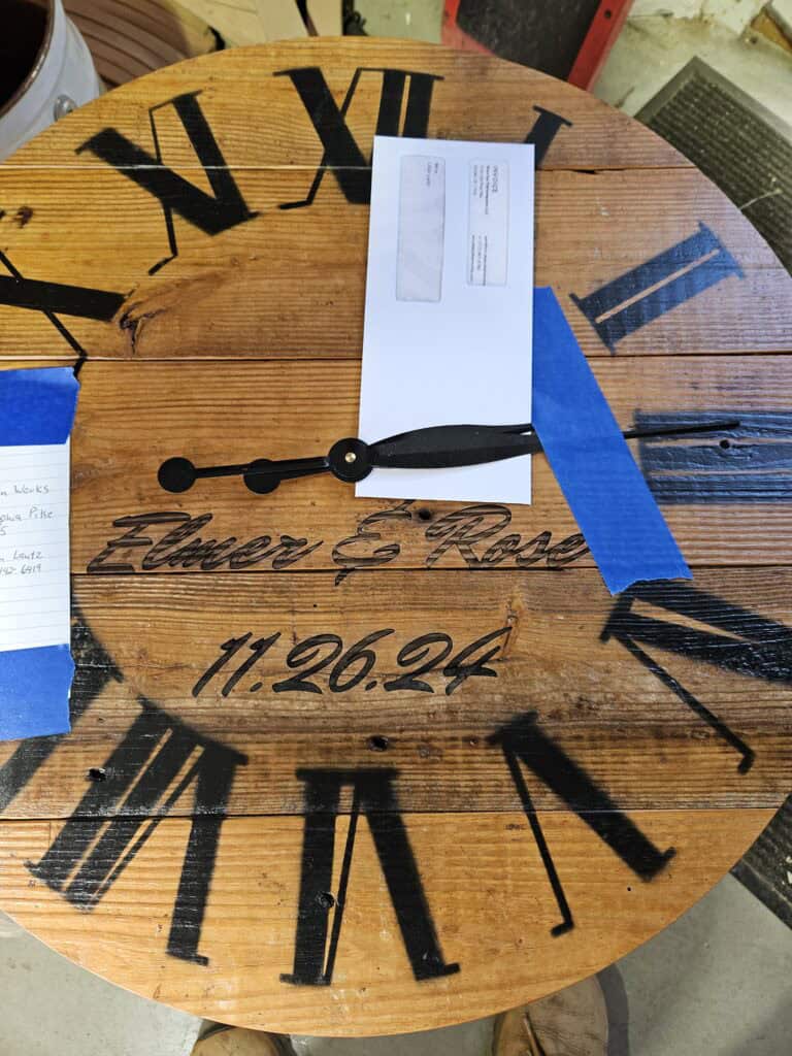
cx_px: 396
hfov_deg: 58.9
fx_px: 702
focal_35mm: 23
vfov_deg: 73.9
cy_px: 528
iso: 125
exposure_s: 1/120
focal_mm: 5.4
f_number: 1.8
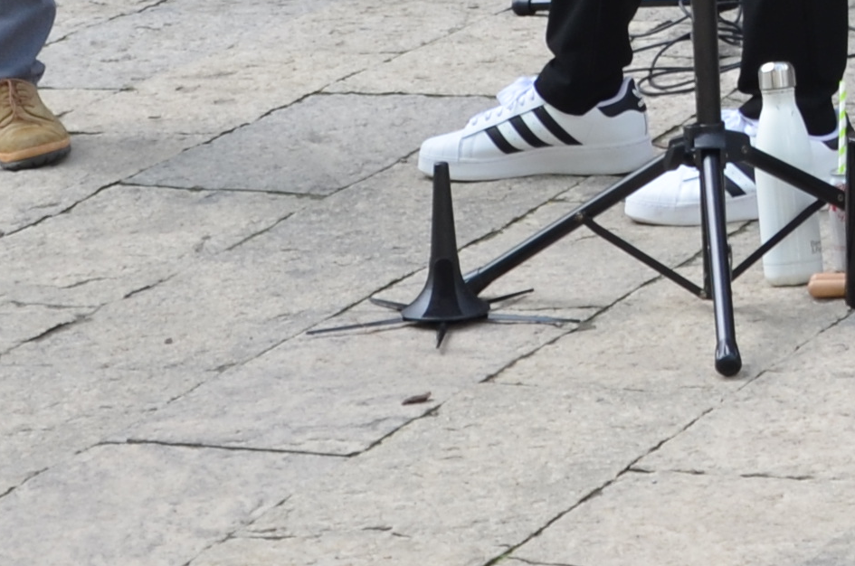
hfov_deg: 9.2
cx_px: 1174
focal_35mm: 219
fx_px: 5191
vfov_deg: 6.1
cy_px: -561
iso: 200
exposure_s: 1/160
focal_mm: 28
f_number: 6.3
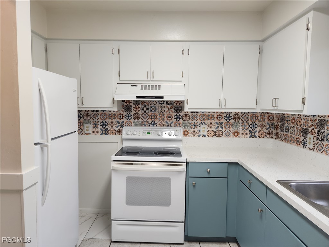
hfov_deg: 73.9
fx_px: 219
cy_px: 124
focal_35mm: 23
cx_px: 164
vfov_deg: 58.9
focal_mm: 5.4
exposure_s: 1/120
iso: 100
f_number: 1.8
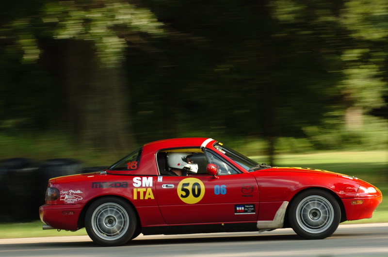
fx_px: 1533
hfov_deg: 14.4
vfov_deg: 9.6
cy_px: 128
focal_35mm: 142
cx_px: 194
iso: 200
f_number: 8
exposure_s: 1/125
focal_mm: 95
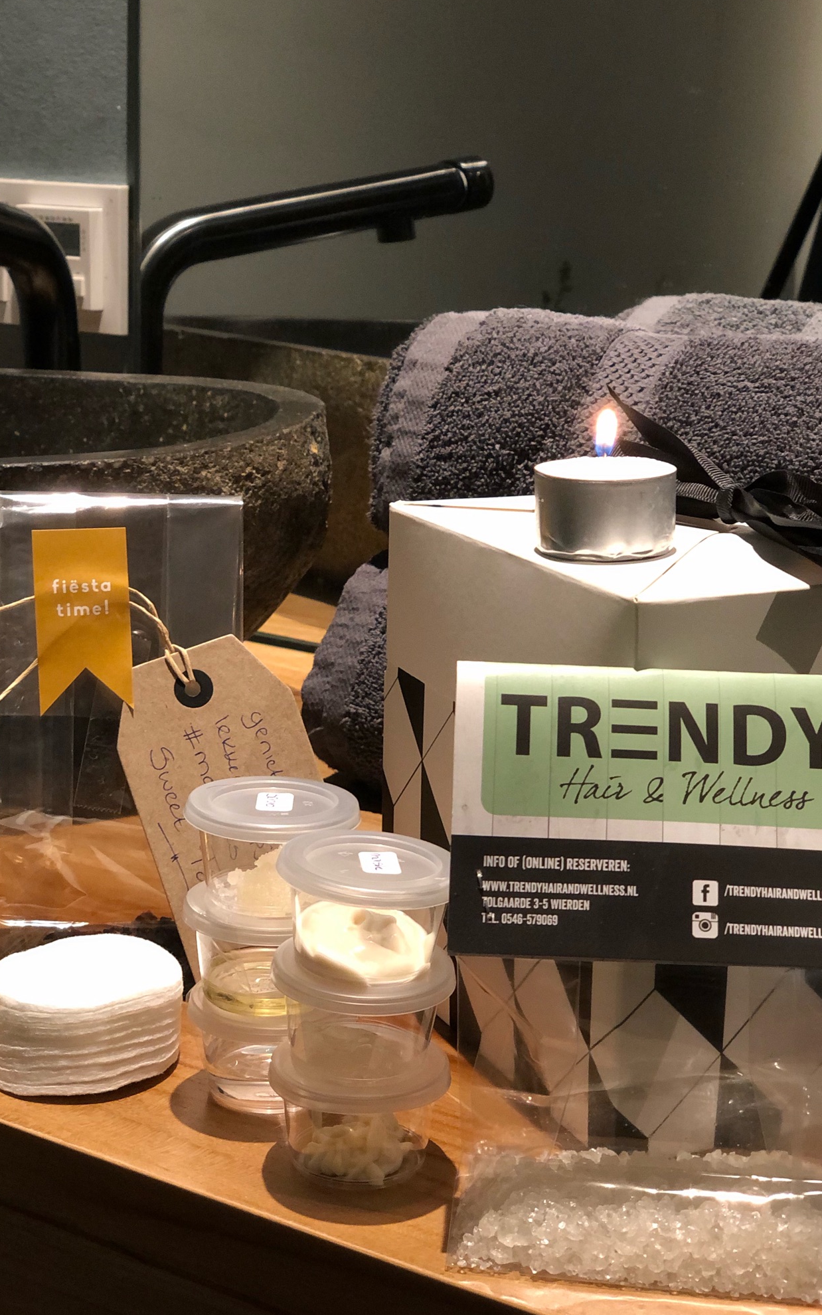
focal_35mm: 57
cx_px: 397
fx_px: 2042
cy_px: 650
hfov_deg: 22.8
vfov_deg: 35.7
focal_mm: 6
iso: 160
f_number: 2.4
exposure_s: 1/20
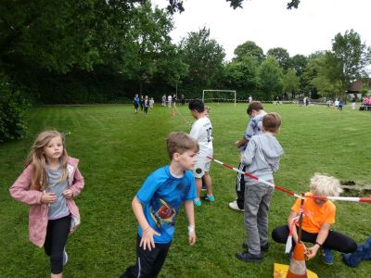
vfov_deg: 53.1
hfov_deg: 67.3
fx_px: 279
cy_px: 139
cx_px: 186
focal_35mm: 26
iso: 80
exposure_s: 1/320
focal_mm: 4.6
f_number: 3.1
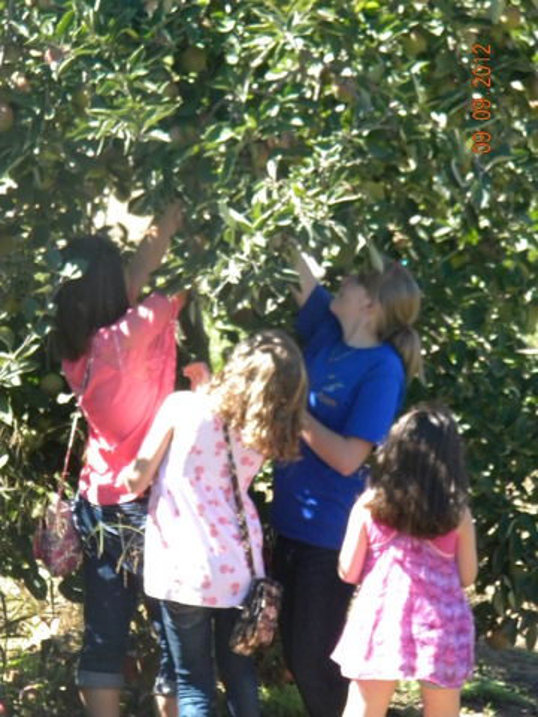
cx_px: 269
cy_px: 358
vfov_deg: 13.3
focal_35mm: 148
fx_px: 3067
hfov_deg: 10.0
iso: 400
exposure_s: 1/480
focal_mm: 26.8
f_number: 5
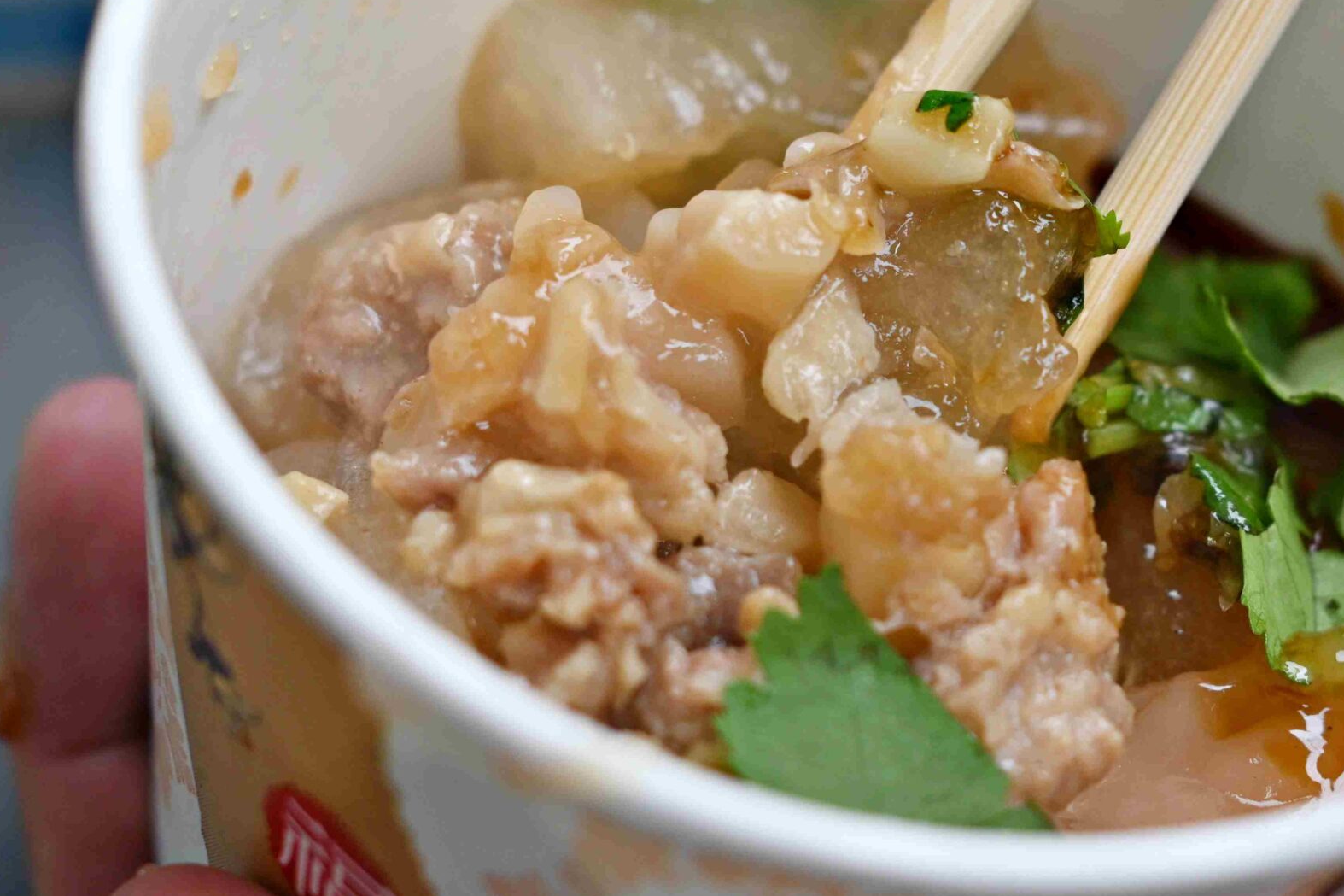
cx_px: 1032
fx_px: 4554
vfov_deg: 11.2
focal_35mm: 122
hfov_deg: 16.7
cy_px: 365
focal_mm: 50
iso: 160
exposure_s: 1/200
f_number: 3.2
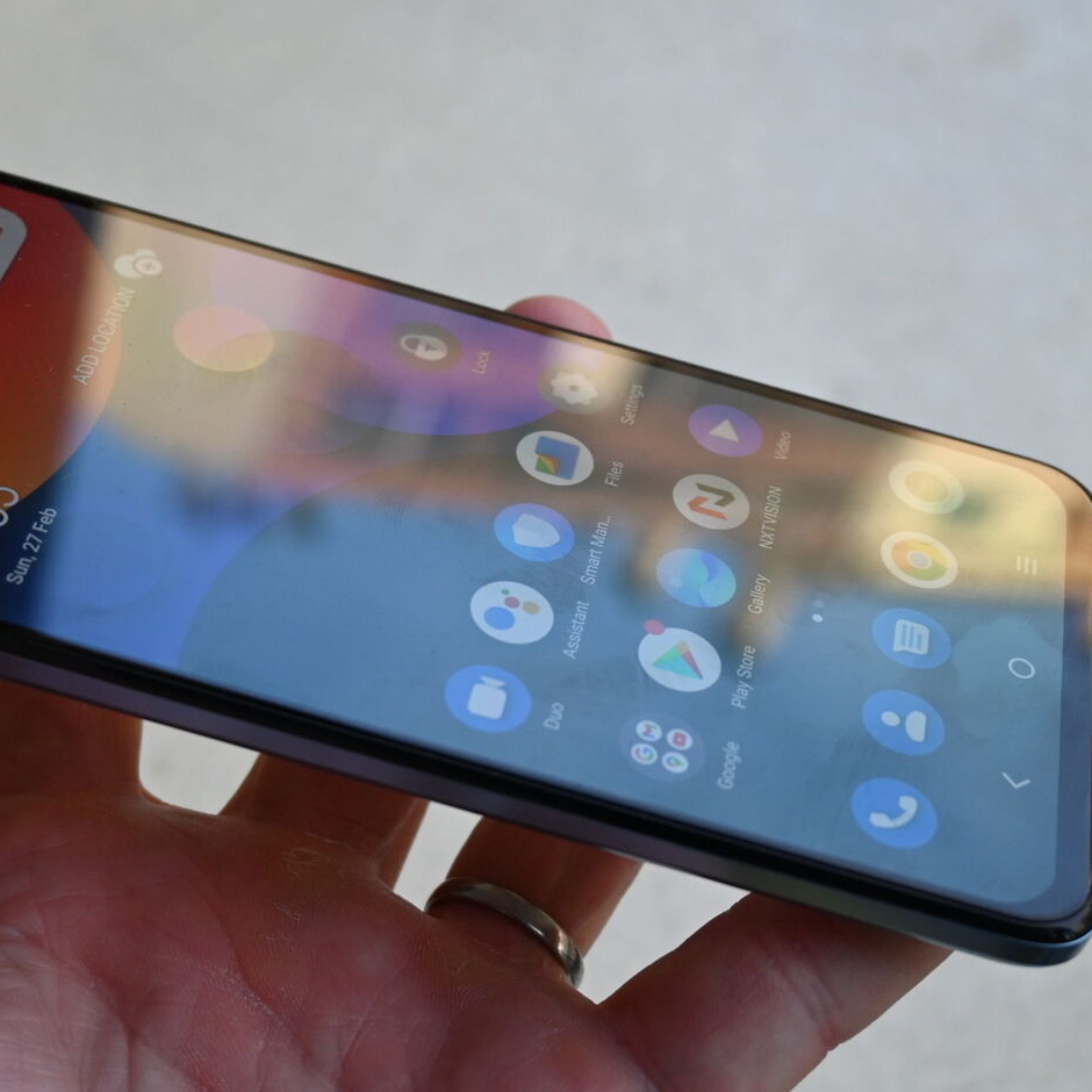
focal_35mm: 60
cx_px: 431
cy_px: 615
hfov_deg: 28.6
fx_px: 2137
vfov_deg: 28.6
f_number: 4.2
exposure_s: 1/250
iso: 320
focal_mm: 23
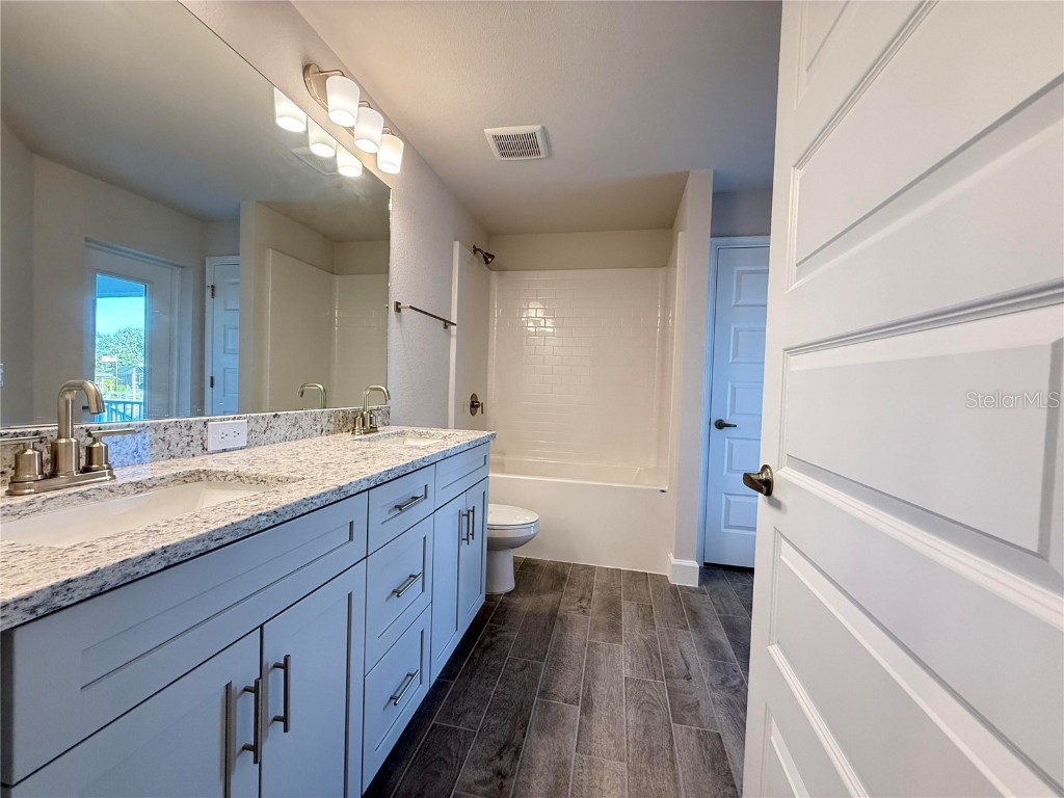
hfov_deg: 102.1
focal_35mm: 14
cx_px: 532
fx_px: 430
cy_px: 399
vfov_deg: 85.7
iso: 320
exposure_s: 1/120
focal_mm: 2.22
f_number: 2.2
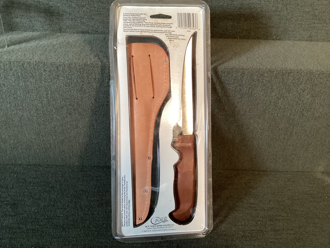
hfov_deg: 58.3
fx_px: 296
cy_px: 124
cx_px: 165
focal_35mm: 31
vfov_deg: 45.4
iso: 200
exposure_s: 1/60
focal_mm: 3.3
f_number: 2.4
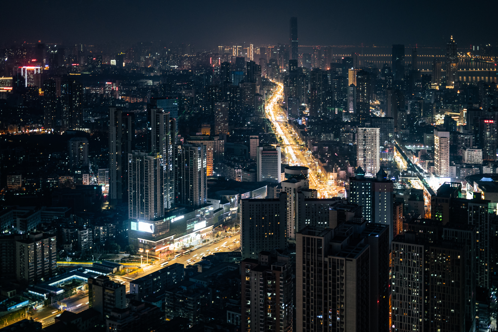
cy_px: 166
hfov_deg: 39.6
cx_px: 249
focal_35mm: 50
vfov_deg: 27.0
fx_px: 692
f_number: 2
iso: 640
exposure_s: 1/3
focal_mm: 50
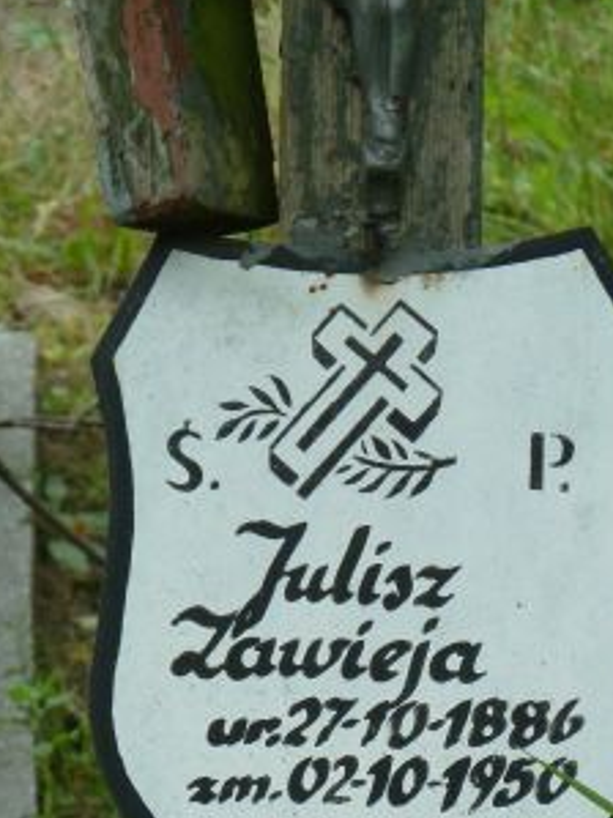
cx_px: 391
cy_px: 621
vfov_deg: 6.8
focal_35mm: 292
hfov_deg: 5.1
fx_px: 6899
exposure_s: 1/320
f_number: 4.5
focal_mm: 29.9
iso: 320
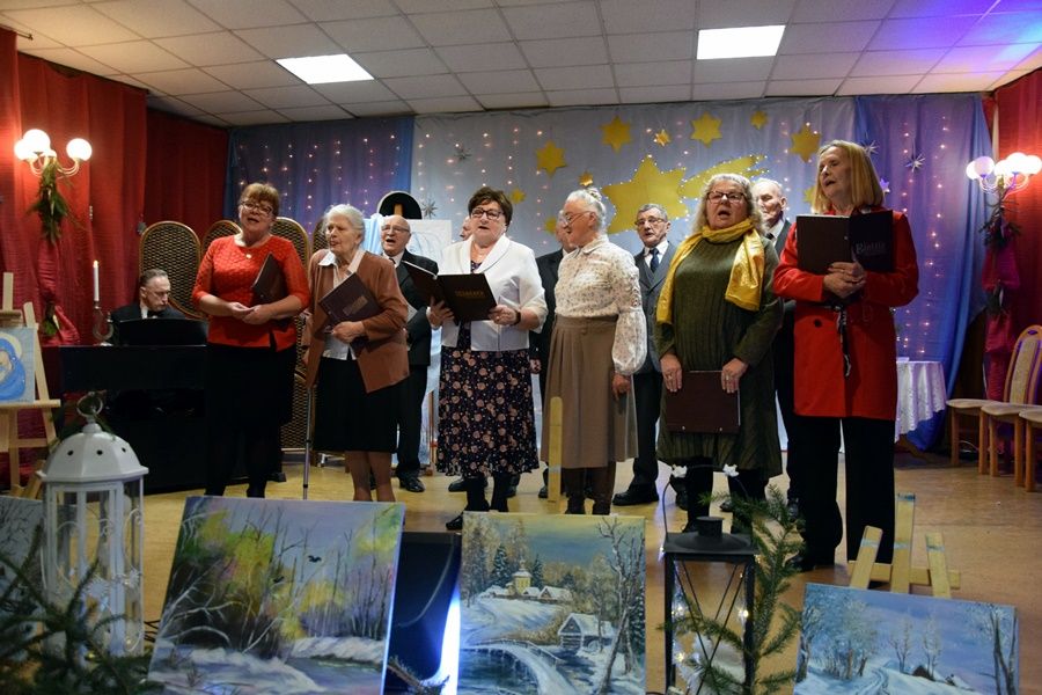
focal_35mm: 27
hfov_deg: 67.4
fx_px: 781
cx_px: 521
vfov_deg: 47.9
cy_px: 348
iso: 2500
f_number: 3.5
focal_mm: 18
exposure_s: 1/80
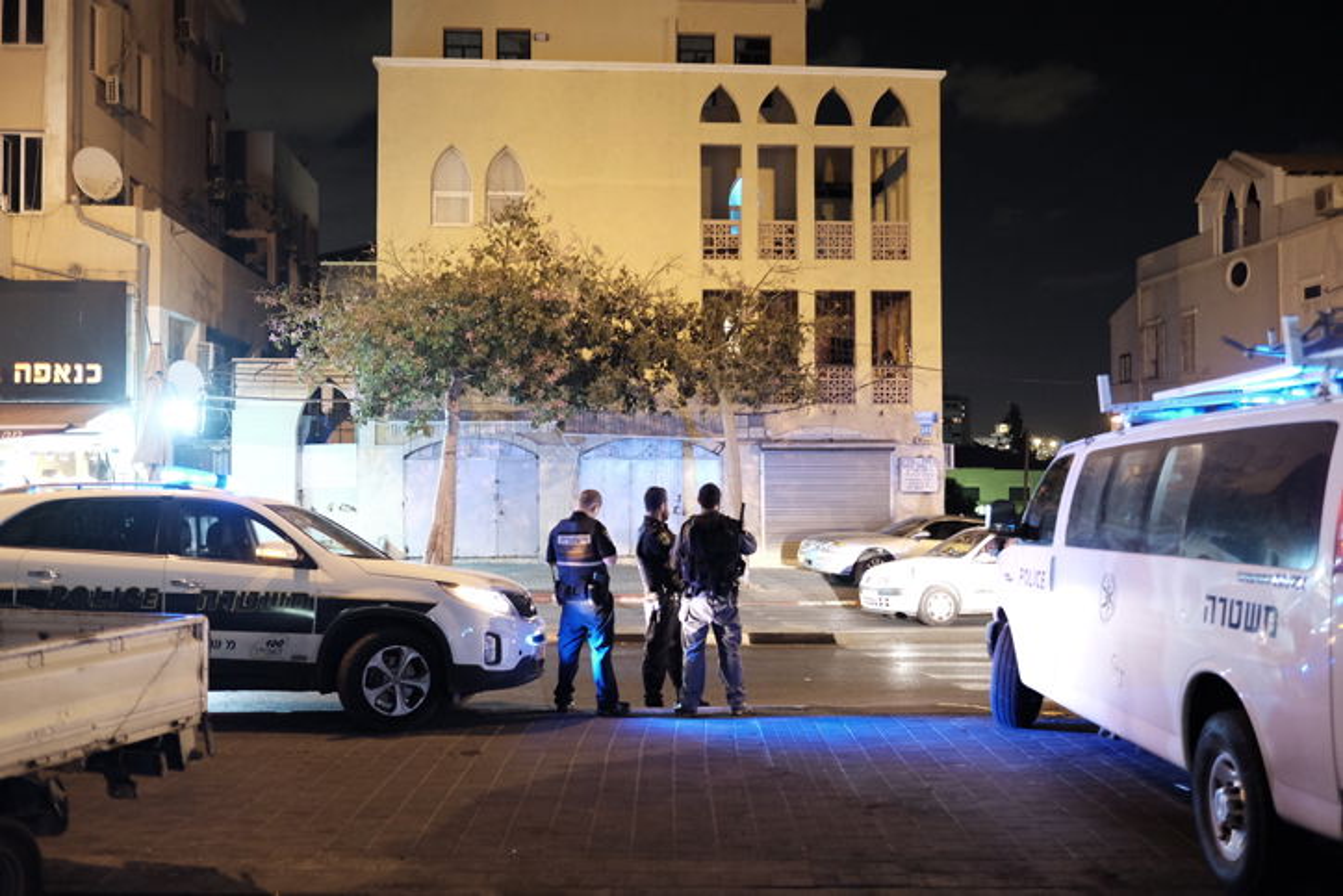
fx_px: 1306
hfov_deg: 54.4
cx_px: 672
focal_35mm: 35
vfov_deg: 37.9
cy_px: 448
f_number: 1.4
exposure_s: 1/30
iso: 2000
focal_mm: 23
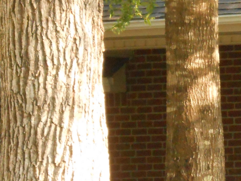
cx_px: 274
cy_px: 204
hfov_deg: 4.8
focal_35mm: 414
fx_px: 2883
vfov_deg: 3.6
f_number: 6.5
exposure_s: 1/160
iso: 800
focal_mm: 27.6
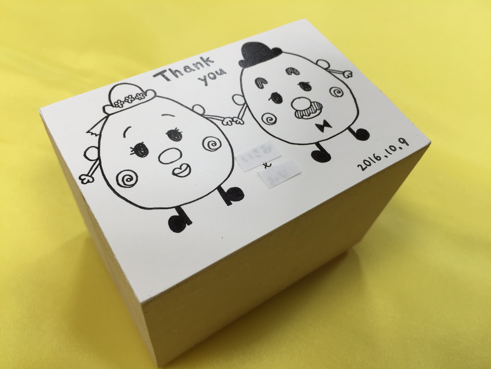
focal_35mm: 29
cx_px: 246
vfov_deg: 48.2
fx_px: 411
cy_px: 184
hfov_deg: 61.7
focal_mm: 4.15
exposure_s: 1/120
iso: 32
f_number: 2.2
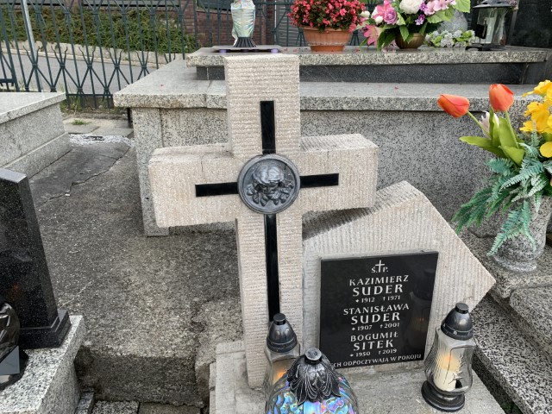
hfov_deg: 67.3
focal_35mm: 26
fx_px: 415
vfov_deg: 53.1
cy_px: 207
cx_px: 276
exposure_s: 1/123
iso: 25
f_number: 1.8
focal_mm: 4.25
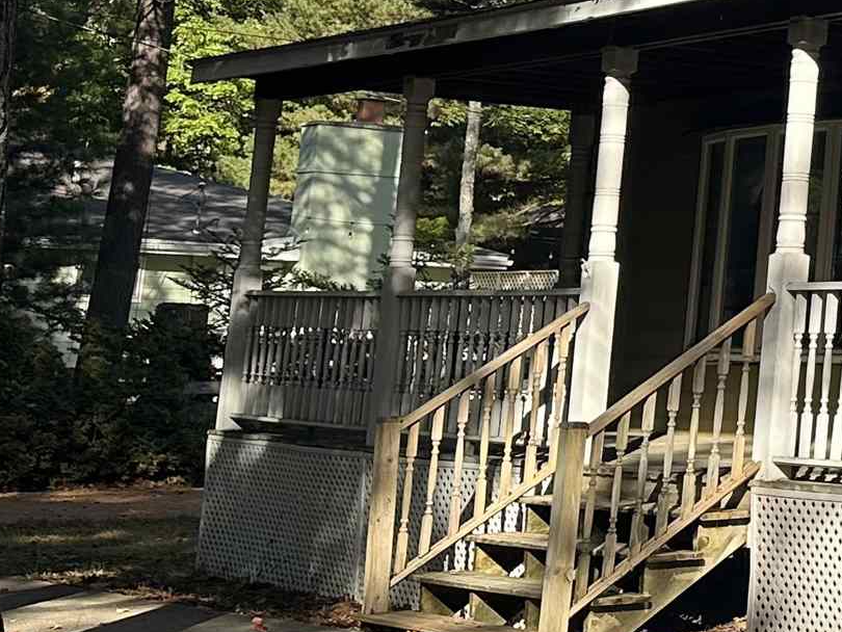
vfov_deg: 15.8
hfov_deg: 17.6
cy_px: -55
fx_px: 2214
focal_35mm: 91
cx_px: 1497
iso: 80
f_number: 1.78
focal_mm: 6.86
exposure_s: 1/1453
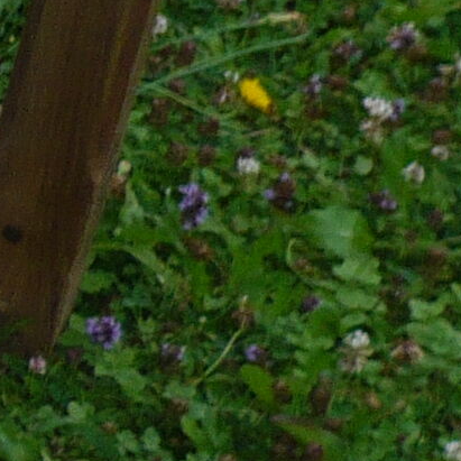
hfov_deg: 5.9
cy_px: 42
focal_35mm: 264
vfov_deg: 6.6
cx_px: -1211
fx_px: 3978
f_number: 3.3
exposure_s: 1/320
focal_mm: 6.6
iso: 100
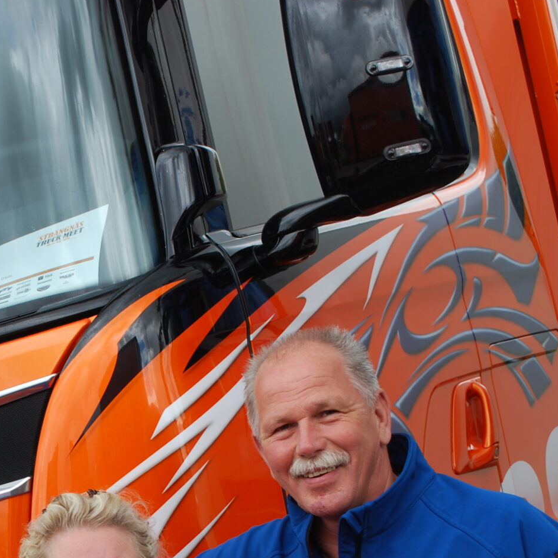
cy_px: 499
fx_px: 1769
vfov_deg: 17.7
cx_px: 31
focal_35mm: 97
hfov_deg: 17.6
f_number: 5.6
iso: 100
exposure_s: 1/125
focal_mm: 28
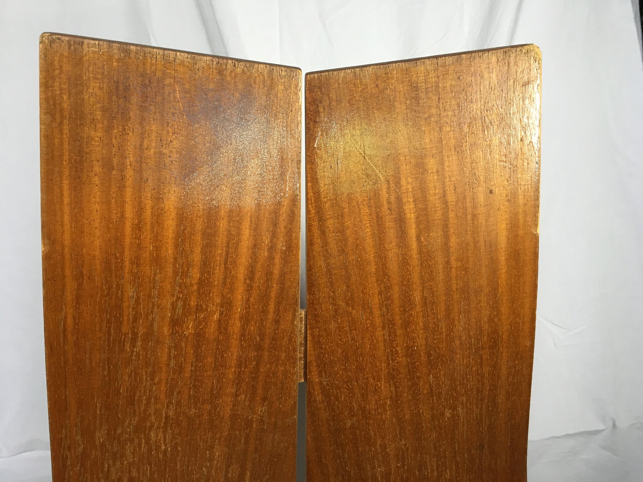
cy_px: 241
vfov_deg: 48.2
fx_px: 539
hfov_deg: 61.7
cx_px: 322
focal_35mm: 29
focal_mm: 4.15
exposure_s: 1/33
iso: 50
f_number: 2.2
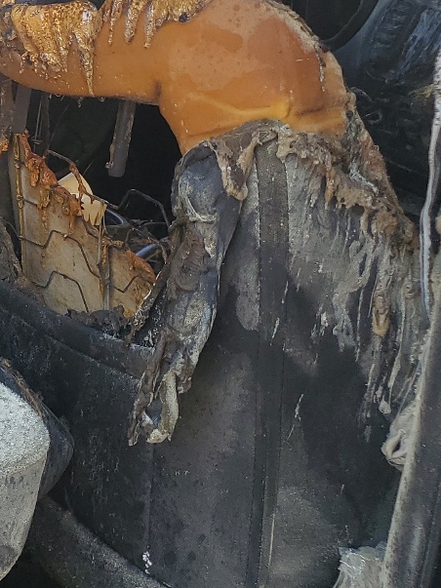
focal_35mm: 69
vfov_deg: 28.0
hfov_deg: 18.3
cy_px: 185
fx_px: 1172
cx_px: -268
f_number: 1.5
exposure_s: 1/145
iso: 50
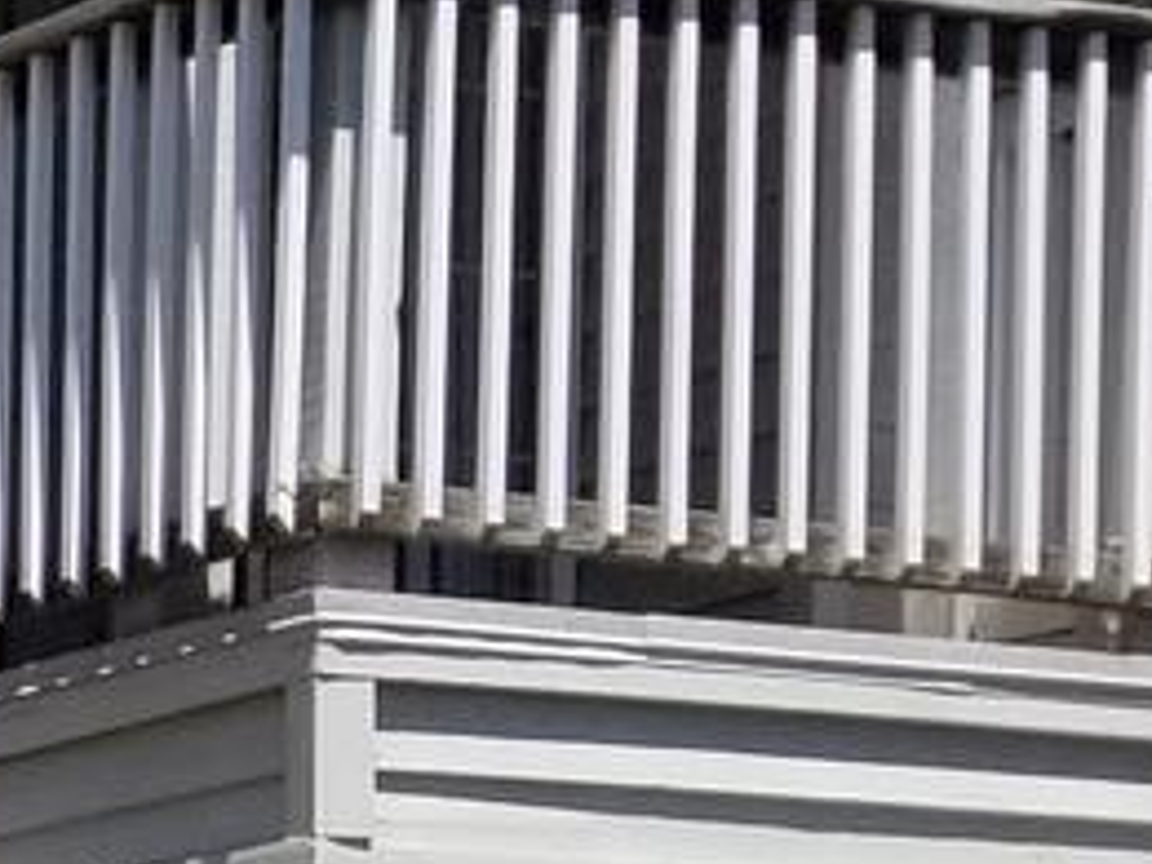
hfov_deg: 8.5
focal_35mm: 205
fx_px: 6822
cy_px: 1874
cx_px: -1905
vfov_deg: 6.9
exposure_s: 1/2216
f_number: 1.7
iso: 50
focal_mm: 4.3
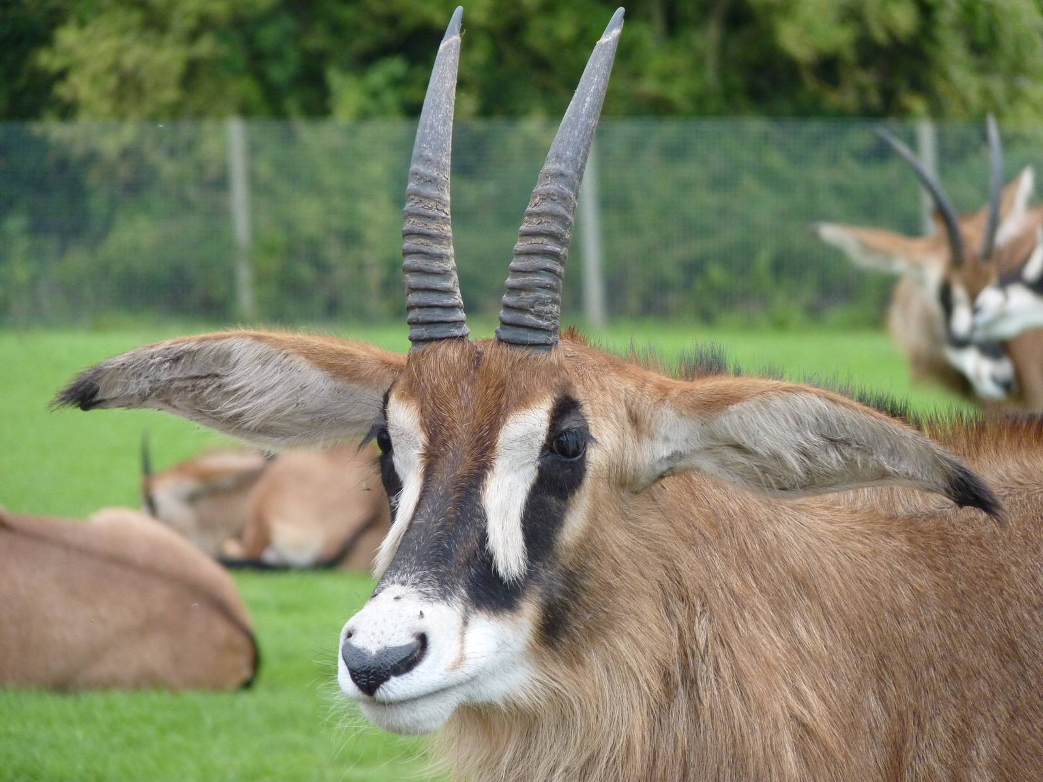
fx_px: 10094
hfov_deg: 5.9
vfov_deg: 4.4
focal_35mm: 335
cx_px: 522
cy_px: 391
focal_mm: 59.5
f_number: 3.7
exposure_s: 1/500
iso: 320
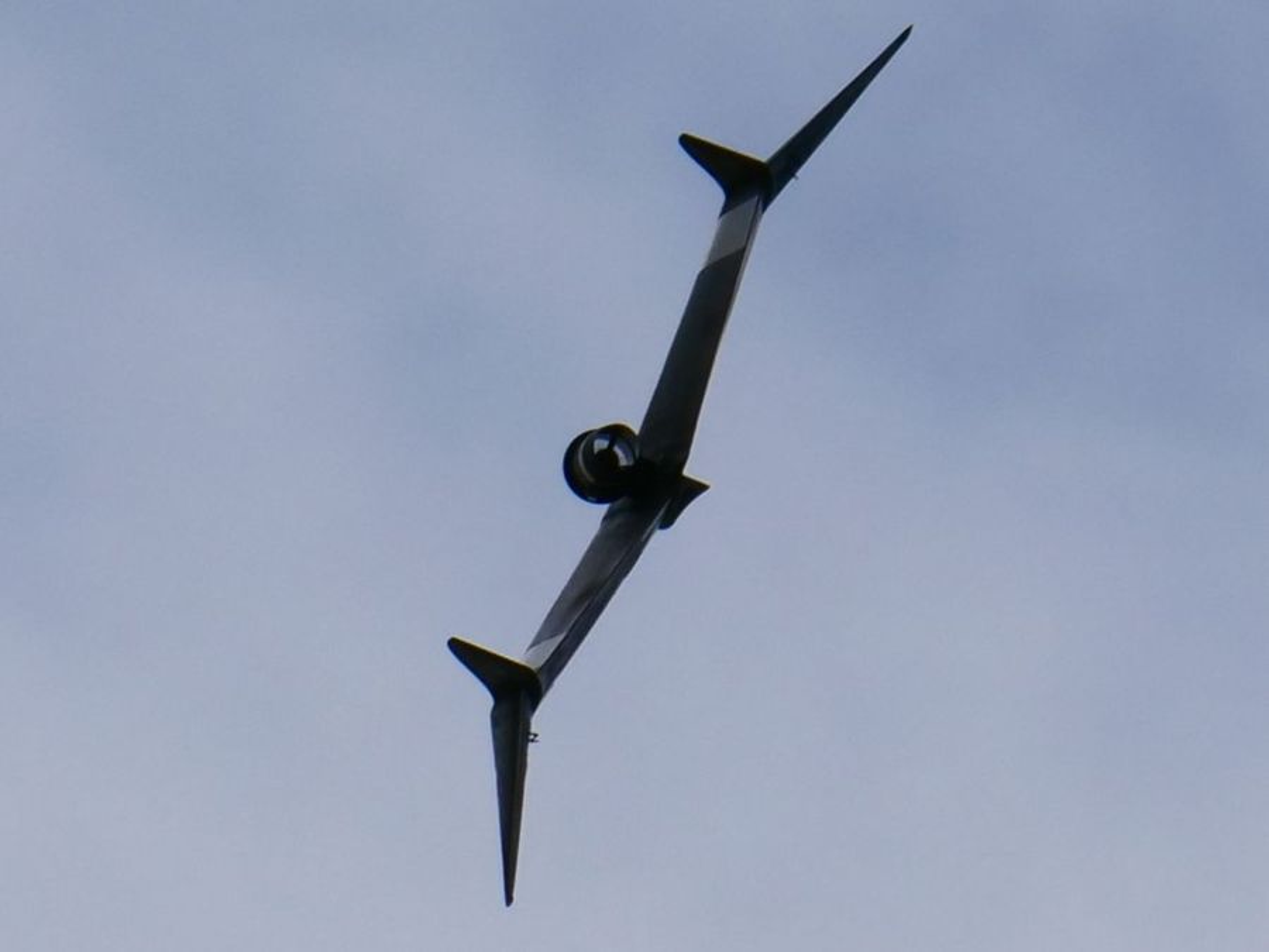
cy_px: 476
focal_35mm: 800
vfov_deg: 1.9
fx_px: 29327
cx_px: 634
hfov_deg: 2.5
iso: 200
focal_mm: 400
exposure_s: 1/2500
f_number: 9
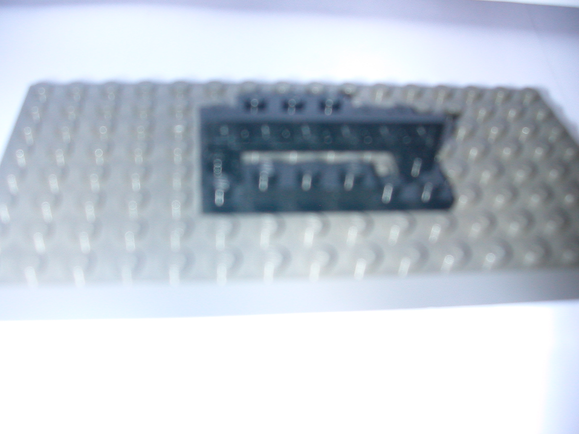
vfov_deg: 38.7
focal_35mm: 37
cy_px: 217
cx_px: 290
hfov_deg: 50.1
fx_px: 619
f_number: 2.7
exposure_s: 1/59.9
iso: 100
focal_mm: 5.6
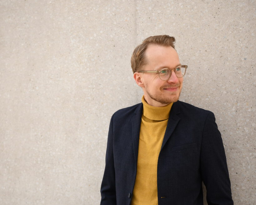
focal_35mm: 54
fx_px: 409
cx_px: 105
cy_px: 102
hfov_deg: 34.7
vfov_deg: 28.1
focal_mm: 31
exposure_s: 1/2500
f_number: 2
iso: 500
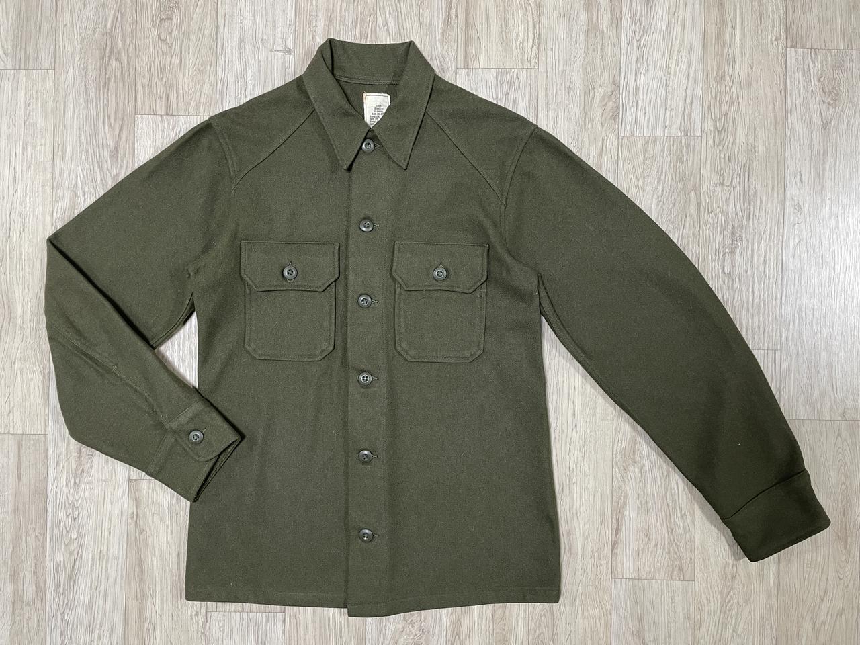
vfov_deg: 53.1
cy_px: 322
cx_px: 430
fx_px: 646
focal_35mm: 26
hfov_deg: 67.3
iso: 160
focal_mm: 4.2
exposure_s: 1/60
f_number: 1.6
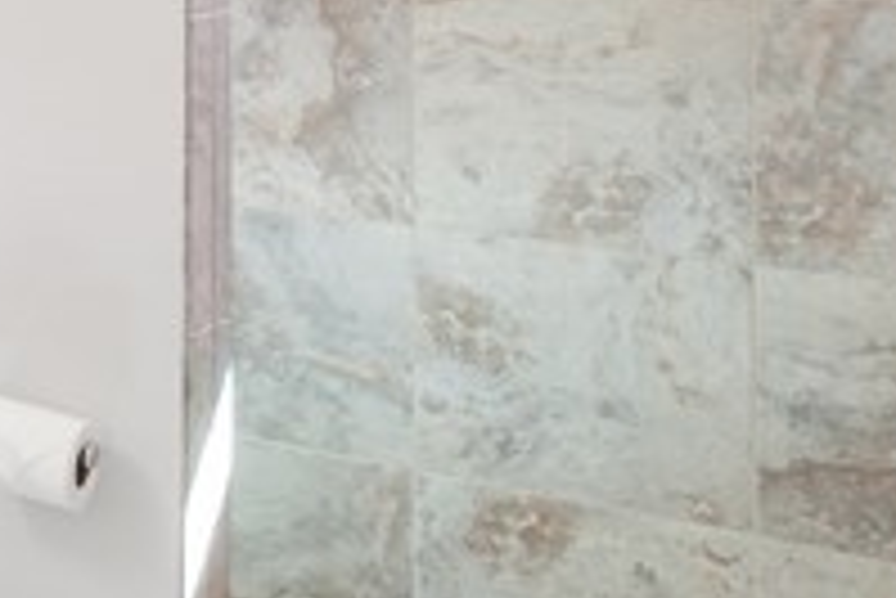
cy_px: -85
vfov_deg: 17.5
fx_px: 1868
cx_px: -1198
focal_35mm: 75
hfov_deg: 15.6
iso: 200
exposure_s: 1/4
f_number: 7.1
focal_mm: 7
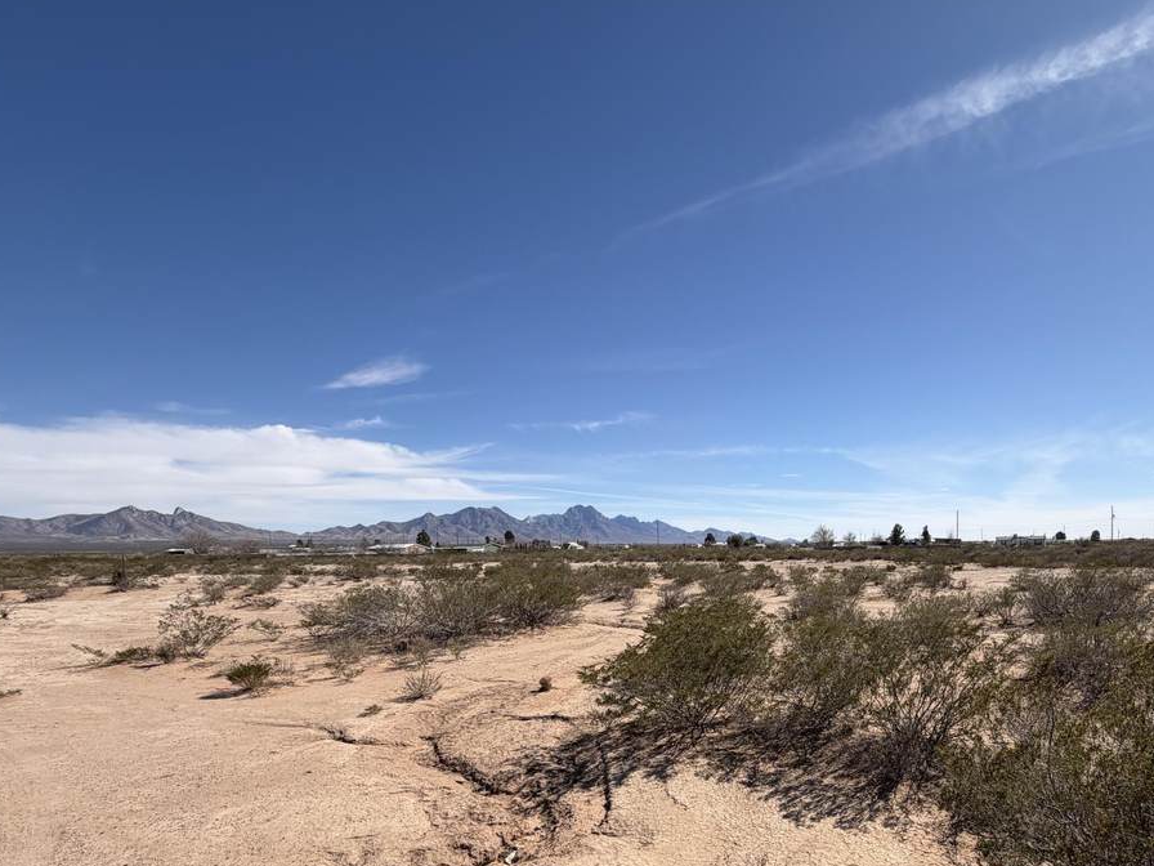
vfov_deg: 63.6
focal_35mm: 20
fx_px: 667
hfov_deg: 79.7
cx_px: 746
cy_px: 606
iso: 20
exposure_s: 1/1259
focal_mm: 2.22
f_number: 2.2
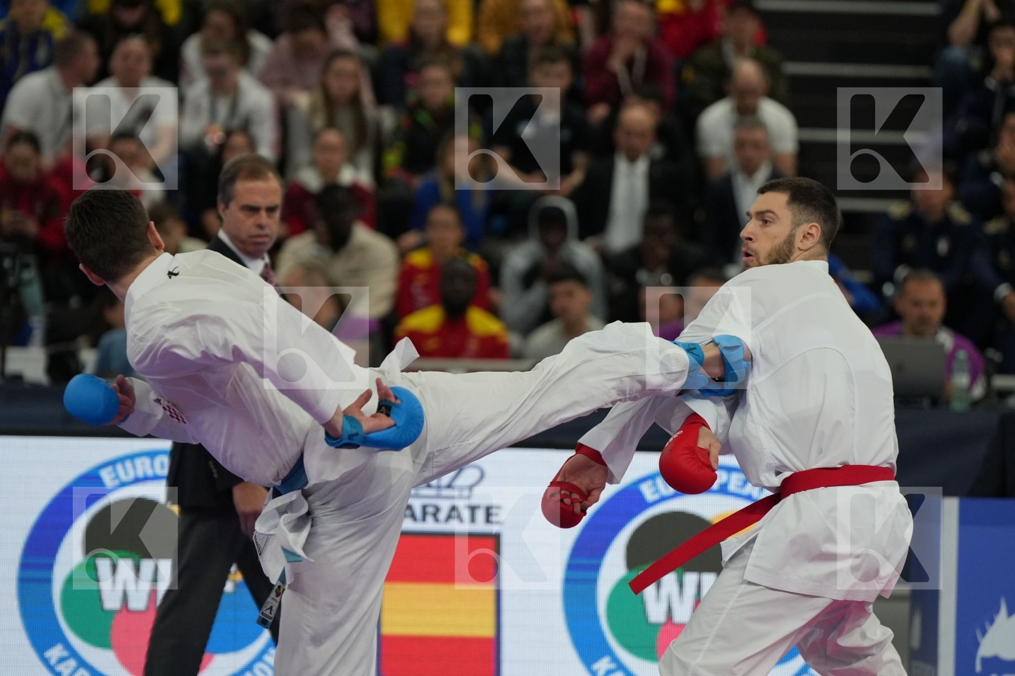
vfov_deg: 5.8
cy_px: 338
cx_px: 508
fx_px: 6710
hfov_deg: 8.7
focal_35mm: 238
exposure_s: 1/1000
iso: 1600
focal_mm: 159
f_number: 2.8
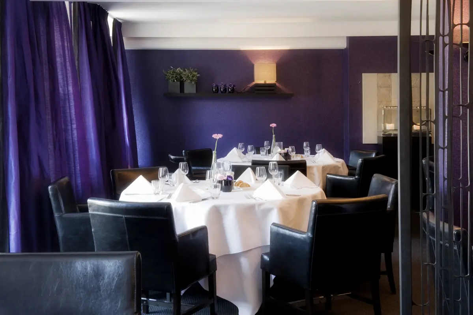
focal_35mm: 50
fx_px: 657
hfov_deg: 39.6
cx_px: 236
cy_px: 158
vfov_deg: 27.0
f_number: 22
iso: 200
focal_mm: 50
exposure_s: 4
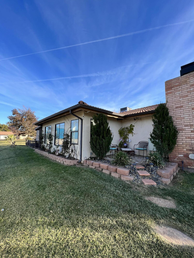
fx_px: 97
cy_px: 129
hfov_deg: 89.9
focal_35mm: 13
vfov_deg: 106.2
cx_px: 97
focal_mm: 1.57
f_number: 1.8
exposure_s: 1/511
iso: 32
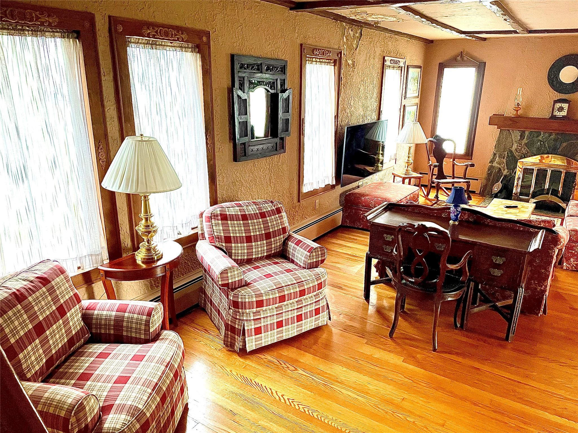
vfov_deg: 53.1
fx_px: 434
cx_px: 289
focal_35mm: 26
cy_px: 216
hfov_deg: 67.3
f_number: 1.6
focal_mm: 4.2
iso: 500
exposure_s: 1/60
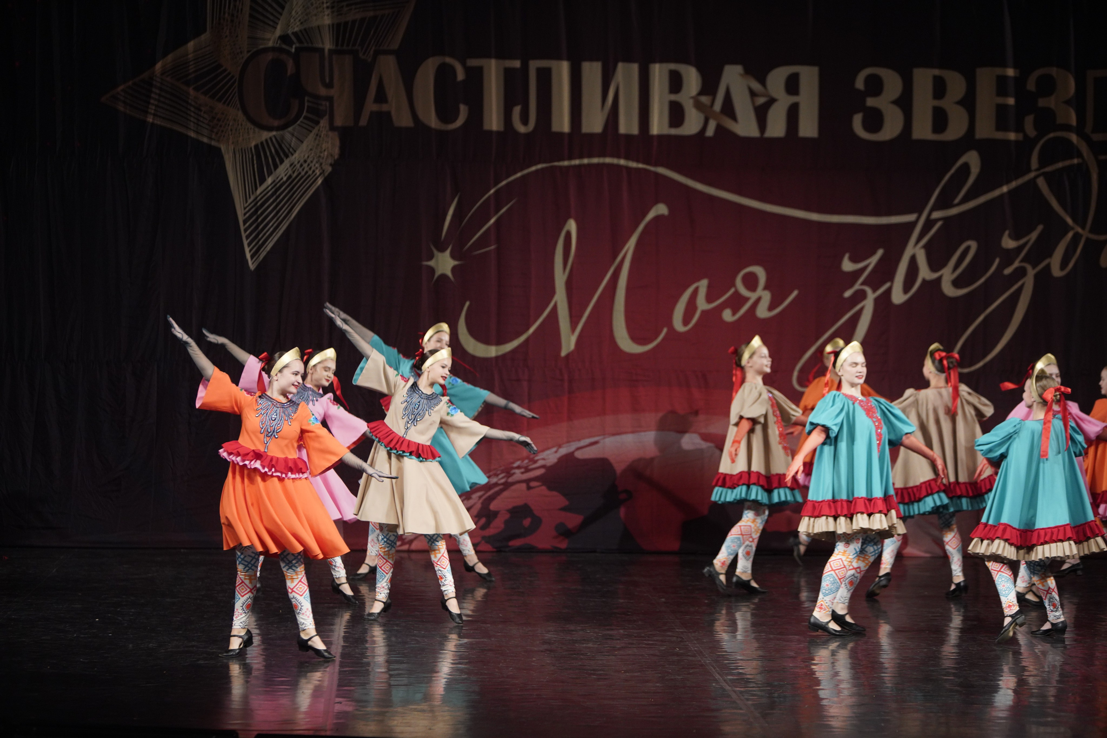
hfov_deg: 16.4
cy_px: 369
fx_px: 3844
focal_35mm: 125
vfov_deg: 11.0
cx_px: 554
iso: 2000
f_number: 2.8
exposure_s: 1/500
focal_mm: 125
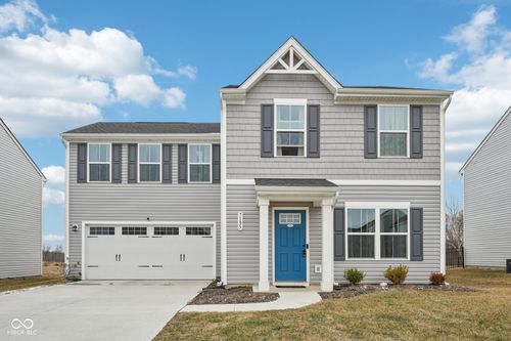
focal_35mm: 24
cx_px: 256
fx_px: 341
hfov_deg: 73.8
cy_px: 170
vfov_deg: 53.1
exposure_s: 1/160
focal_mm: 24
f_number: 8
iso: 100
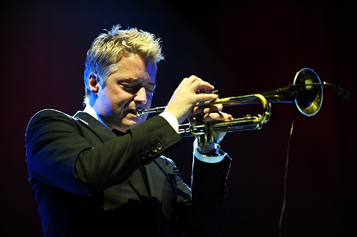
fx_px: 1388
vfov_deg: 9.8
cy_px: 118
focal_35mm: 140
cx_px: 178
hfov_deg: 14.7
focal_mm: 140
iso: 1250
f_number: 2.8
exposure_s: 1/100
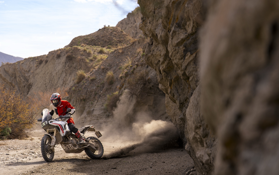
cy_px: 94
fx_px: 547
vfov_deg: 18.1
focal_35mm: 72
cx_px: 140
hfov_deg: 28.6
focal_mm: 70
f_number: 4
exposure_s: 1/1000
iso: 125
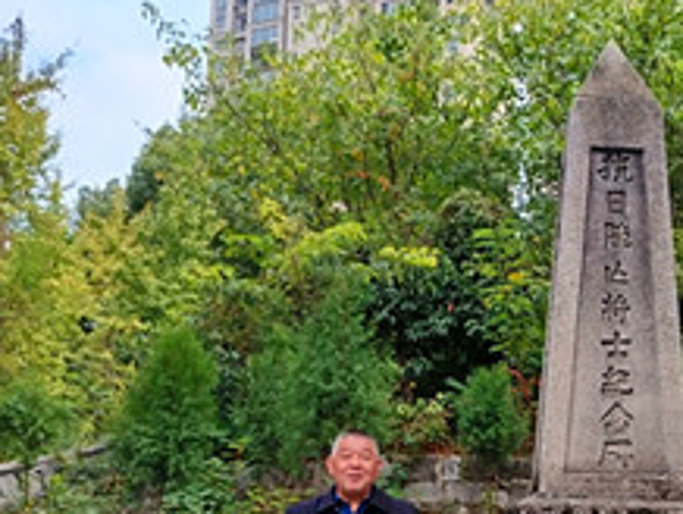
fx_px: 1086
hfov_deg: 33.4
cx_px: 589
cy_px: 453
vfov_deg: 25.8
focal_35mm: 55
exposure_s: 1/120
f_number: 1.75
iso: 223
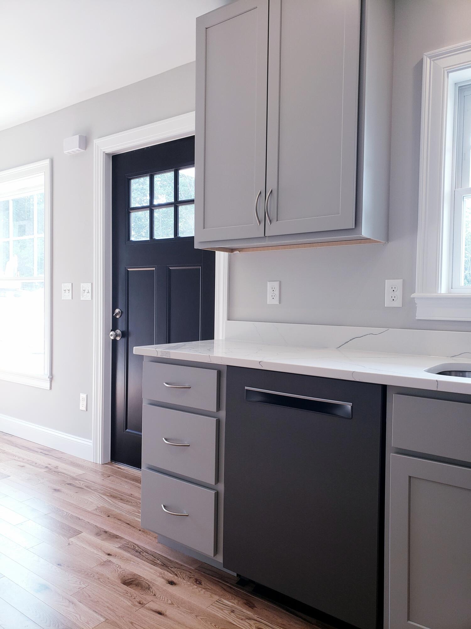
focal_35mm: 26
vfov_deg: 67.3
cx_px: 236
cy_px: 314
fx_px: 472
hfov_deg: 53.1
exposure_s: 1/60
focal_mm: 4.3
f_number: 2.4
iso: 50
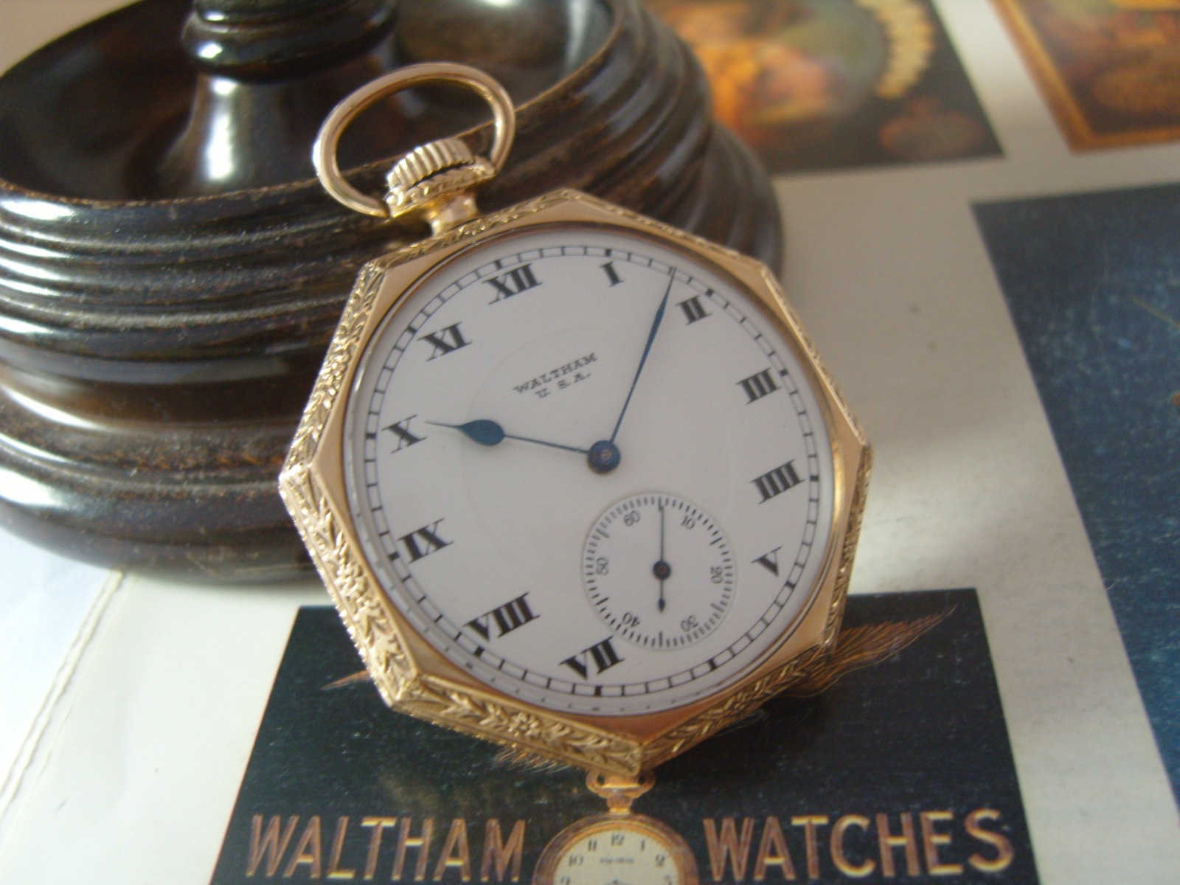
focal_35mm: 35
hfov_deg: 52.6
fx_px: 1193
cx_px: 590
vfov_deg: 40.7
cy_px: 442
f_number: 2.8
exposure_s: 1/30
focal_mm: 7.4
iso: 155
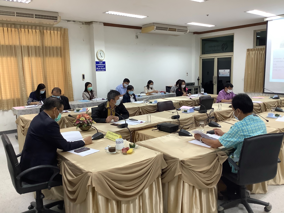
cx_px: 142
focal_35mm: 31
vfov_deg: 45.4
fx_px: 254
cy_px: 106
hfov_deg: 58.4
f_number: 2.4
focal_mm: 3.3
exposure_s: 1/50
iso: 100
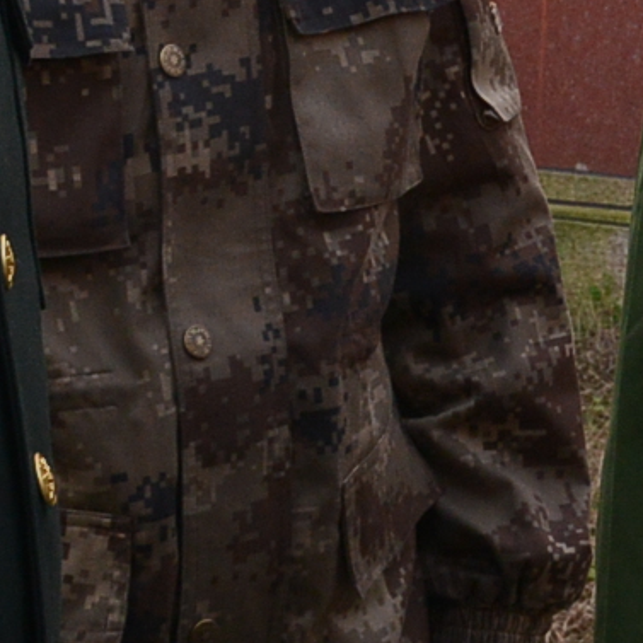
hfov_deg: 8.4
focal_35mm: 199
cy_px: -169
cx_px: 1255
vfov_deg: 8.7
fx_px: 4182
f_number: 10
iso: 500
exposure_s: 1/250
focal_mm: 24
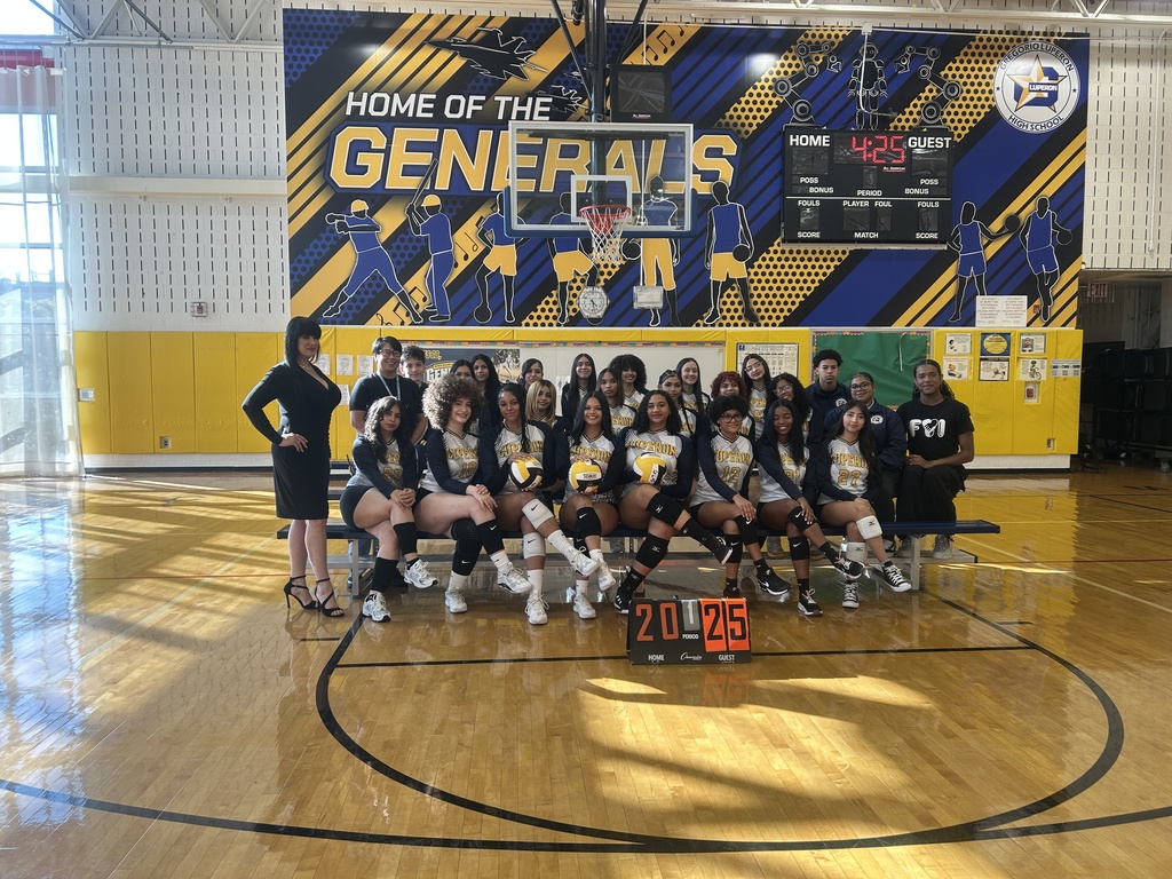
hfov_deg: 67.3
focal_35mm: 26
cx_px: 586
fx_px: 880
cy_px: 440
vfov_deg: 53.1
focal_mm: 5.7
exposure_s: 1/123
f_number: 1.5
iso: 32
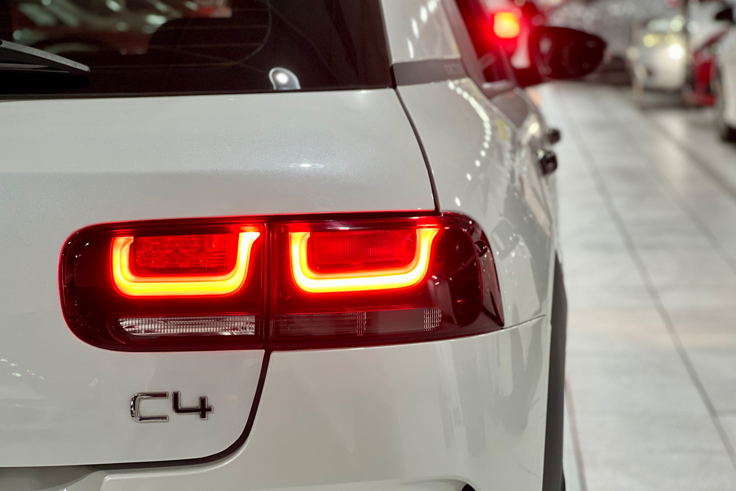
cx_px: 371
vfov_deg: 16.9
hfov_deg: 25.1
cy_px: 220
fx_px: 1656
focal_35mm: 81
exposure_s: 1/40
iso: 200
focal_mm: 9
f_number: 2.8
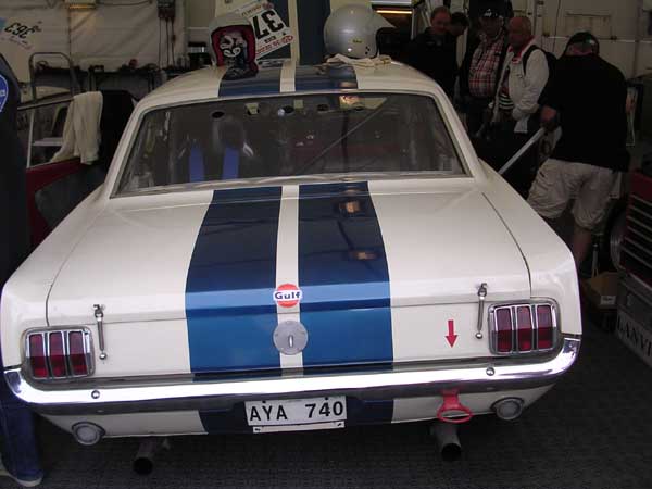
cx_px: 326
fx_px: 716
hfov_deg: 49.0
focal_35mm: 38
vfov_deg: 37.7
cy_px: 244
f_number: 2.8
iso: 100
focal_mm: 5.8
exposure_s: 1/456
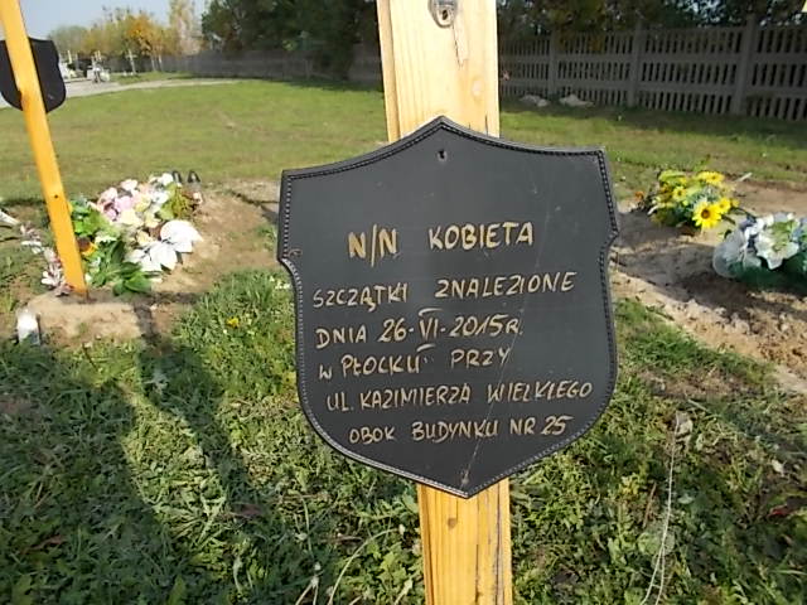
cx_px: 404
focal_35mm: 26
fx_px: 606
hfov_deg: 67.3
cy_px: 302
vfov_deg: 53.1
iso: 80
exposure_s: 1/100
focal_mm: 4.6
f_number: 8
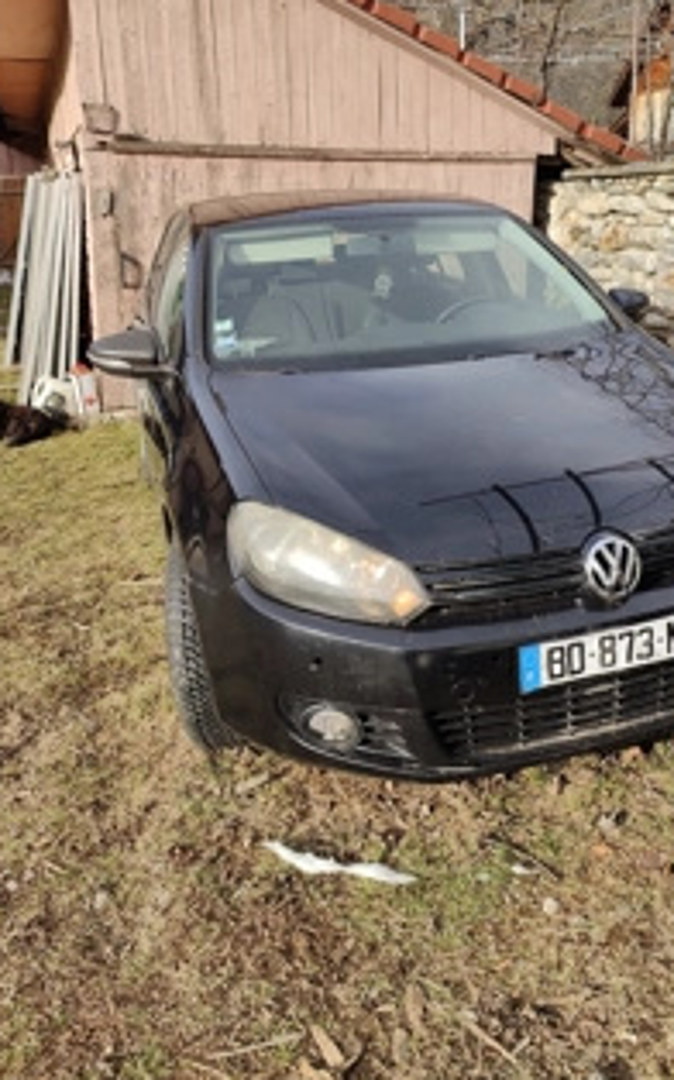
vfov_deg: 60.8
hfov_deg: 39.9
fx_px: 912
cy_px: 435
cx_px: 471
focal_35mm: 31
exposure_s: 1/1678
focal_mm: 6.06
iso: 50
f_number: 1.8
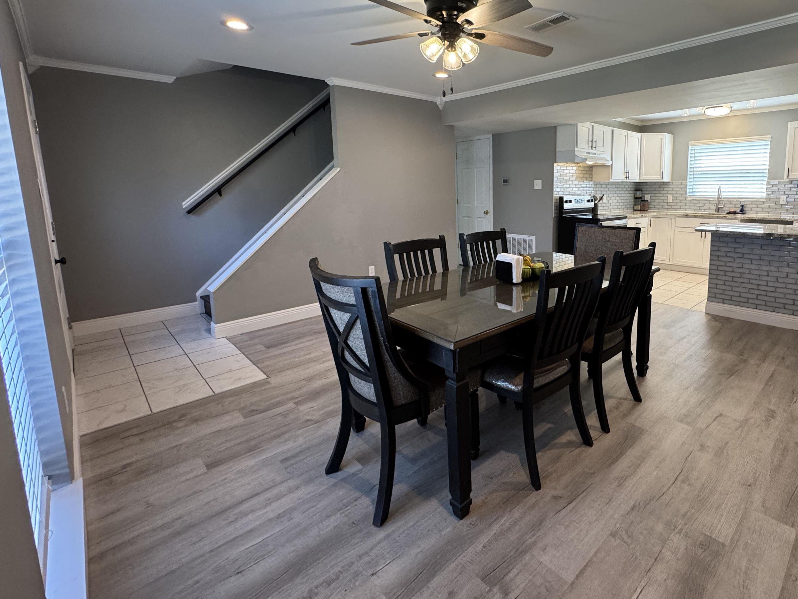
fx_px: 415
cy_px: 242
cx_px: 506
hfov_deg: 85.8
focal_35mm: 18
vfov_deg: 70.9
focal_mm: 2.22
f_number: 2.2
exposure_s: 1/120
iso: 250
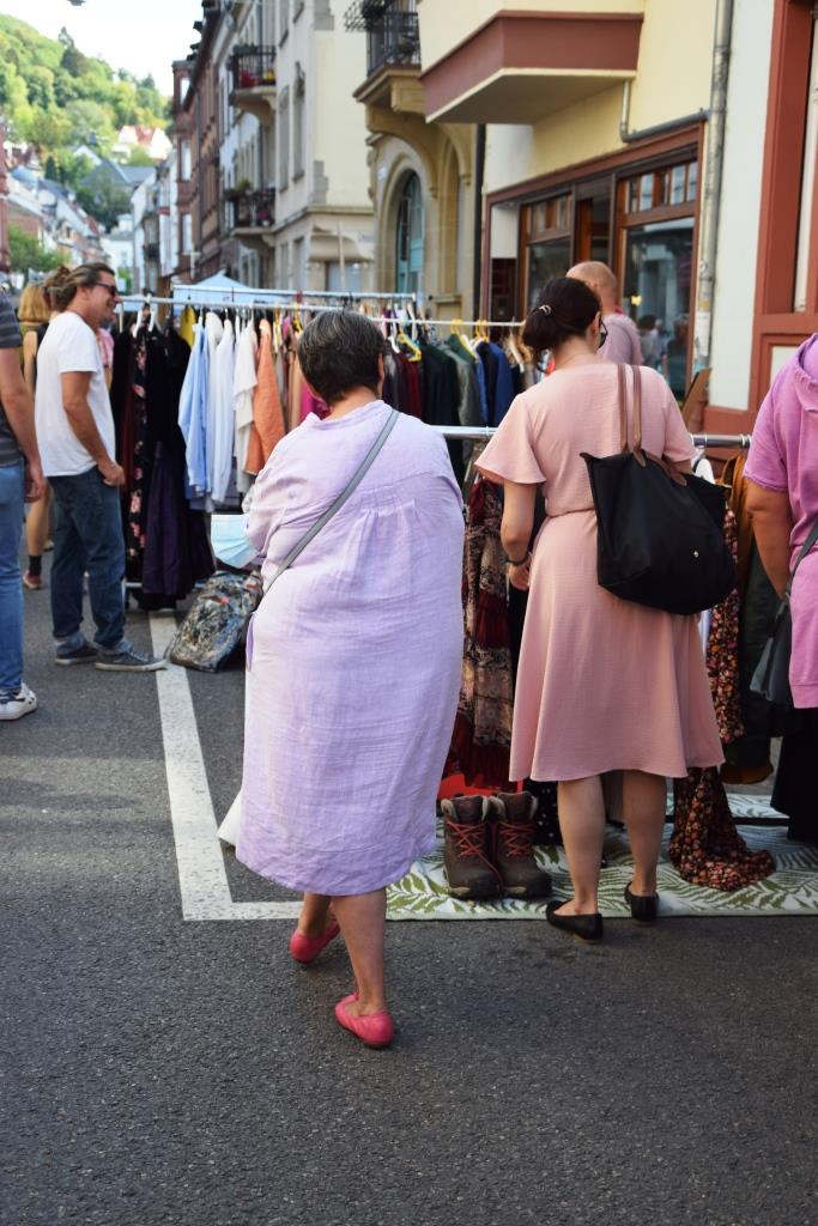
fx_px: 1789
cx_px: 409
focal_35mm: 52
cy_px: 613
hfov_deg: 25.8
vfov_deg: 37.8
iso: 160
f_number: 4.5
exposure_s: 1/250
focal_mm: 35
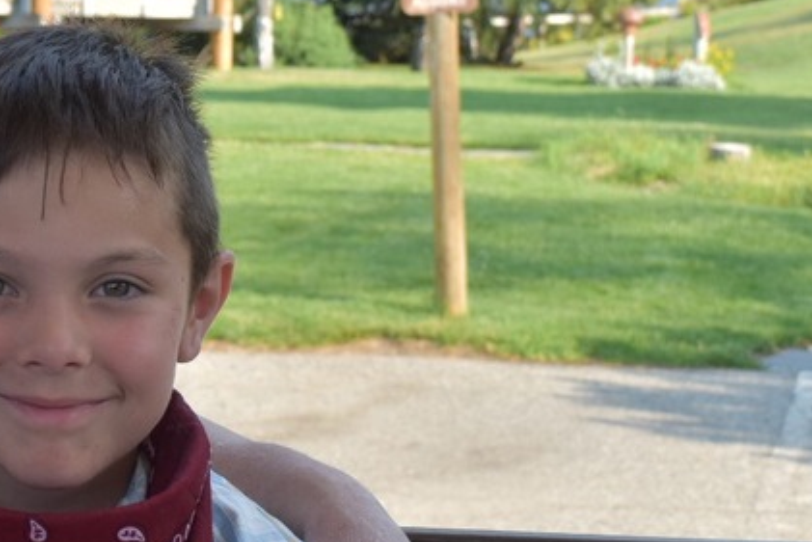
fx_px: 2459
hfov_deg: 17.9
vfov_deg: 12.5
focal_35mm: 109
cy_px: 114
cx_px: -141
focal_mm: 30
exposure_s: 1/250
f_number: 8
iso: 220
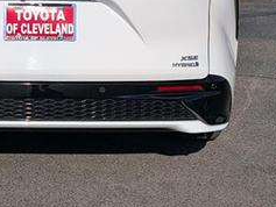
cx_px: 44
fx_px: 830
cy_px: -7
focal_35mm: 104
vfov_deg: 14.0
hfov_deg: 18.7
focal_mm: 6.9
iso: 25
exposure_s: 1/3333
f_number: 1.68
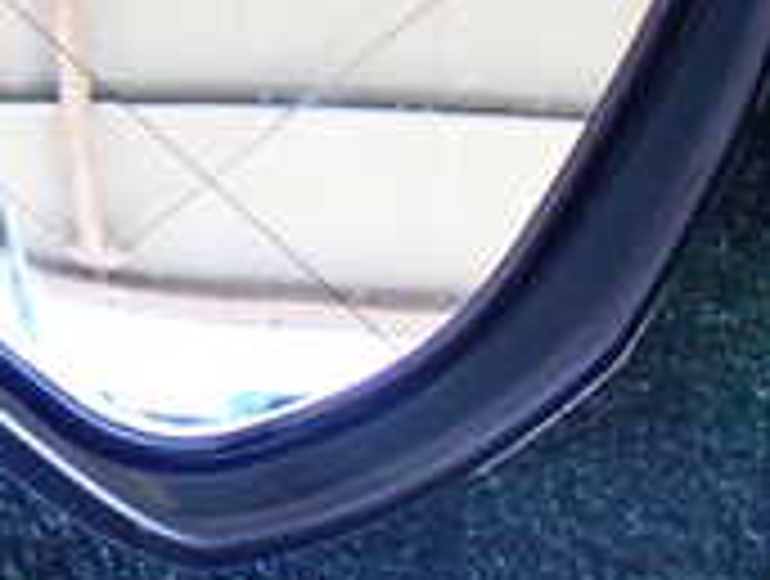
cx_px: -486
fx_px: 2341
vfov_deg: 13.9
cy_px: 0
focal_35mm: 105
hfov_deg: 16.5
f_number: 2.3
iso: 640
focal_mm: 5.4
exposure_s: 1/125
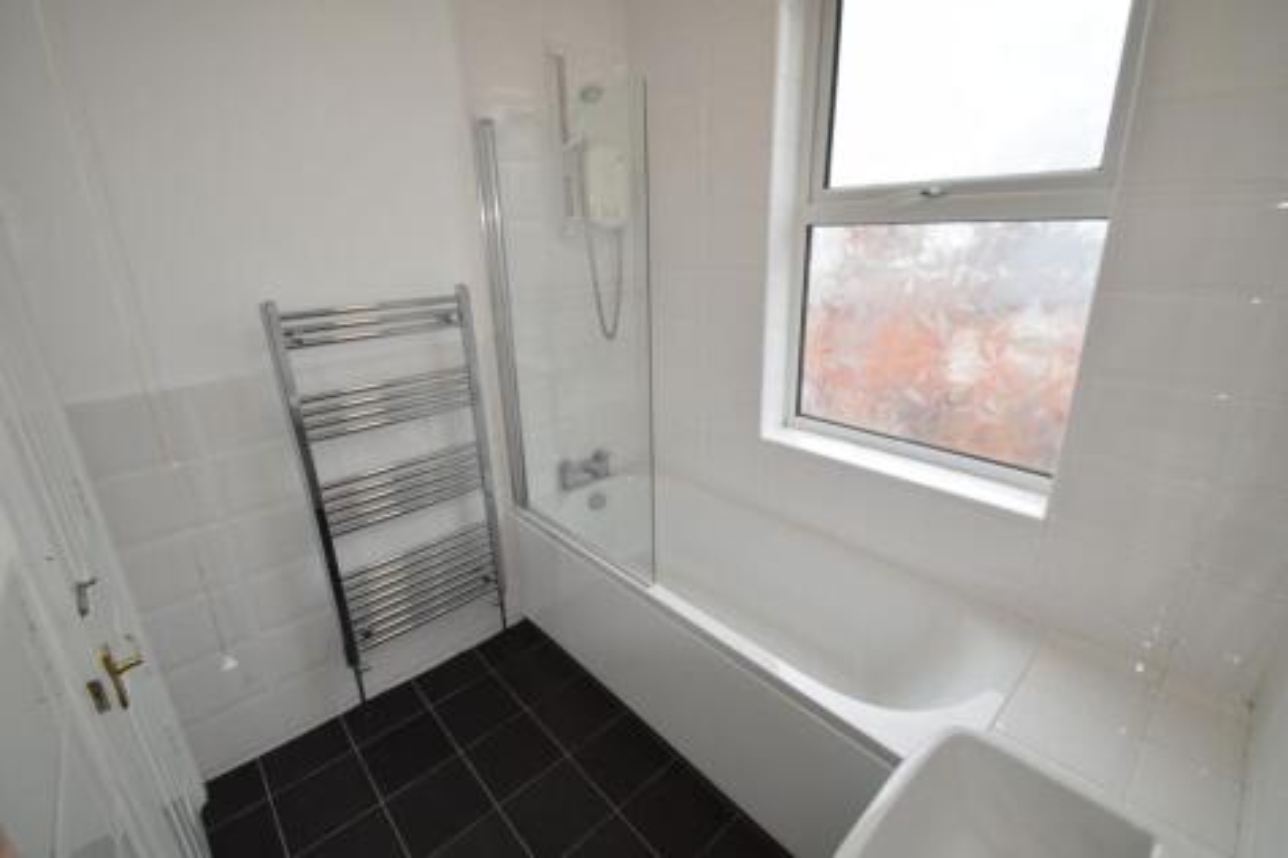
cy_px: 429
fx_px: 536
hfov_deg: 100.4
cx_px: 644
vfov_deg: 77.3
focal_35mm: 15
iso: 220
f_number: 8
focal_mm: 10
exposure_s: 1/60
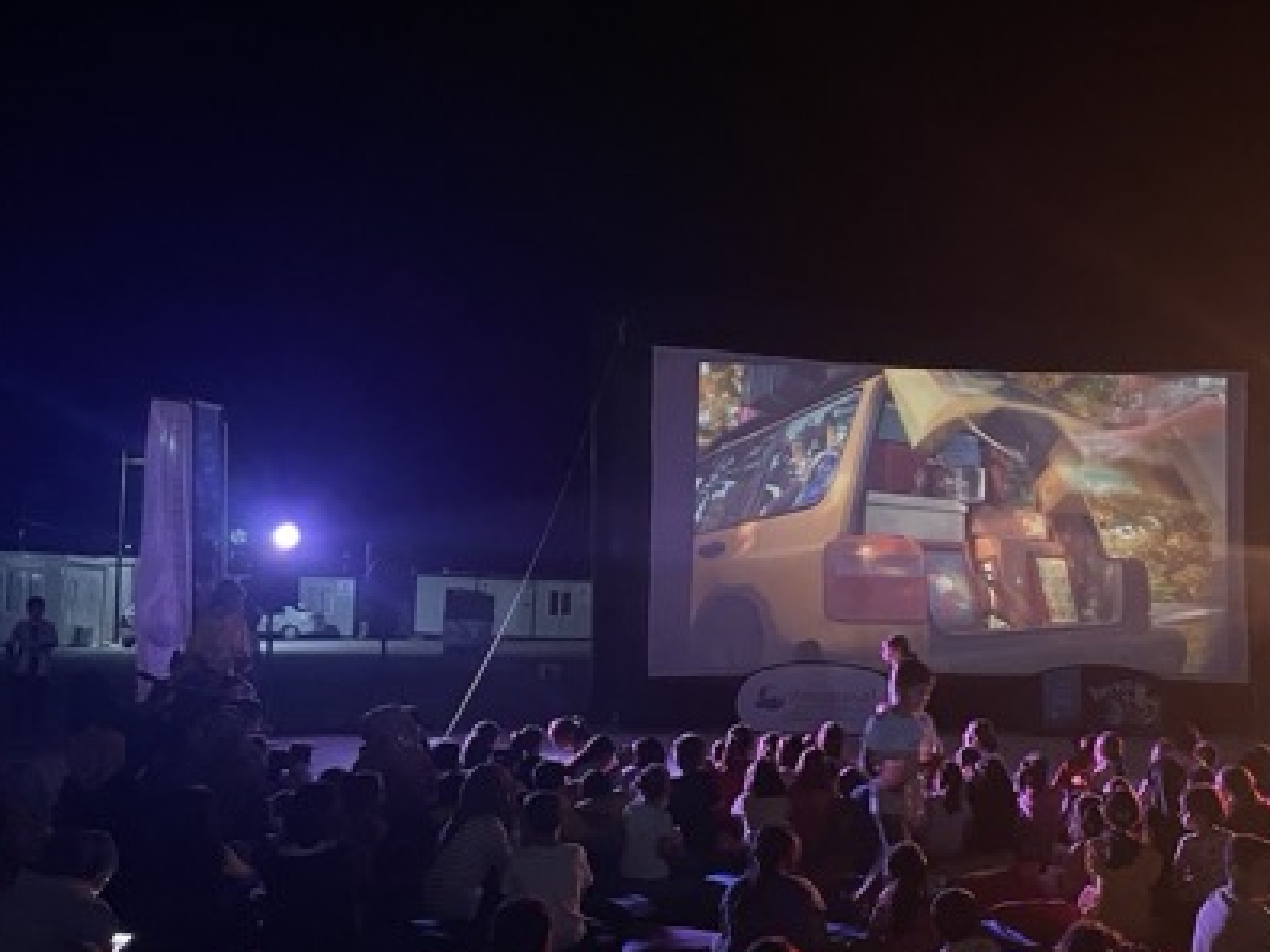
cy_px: 583
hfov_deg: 43.6
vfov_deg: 34.2
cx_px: 930
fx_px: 1541
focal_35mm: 42
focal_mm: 4.2
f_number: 1.6
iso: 640
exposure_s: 1/28
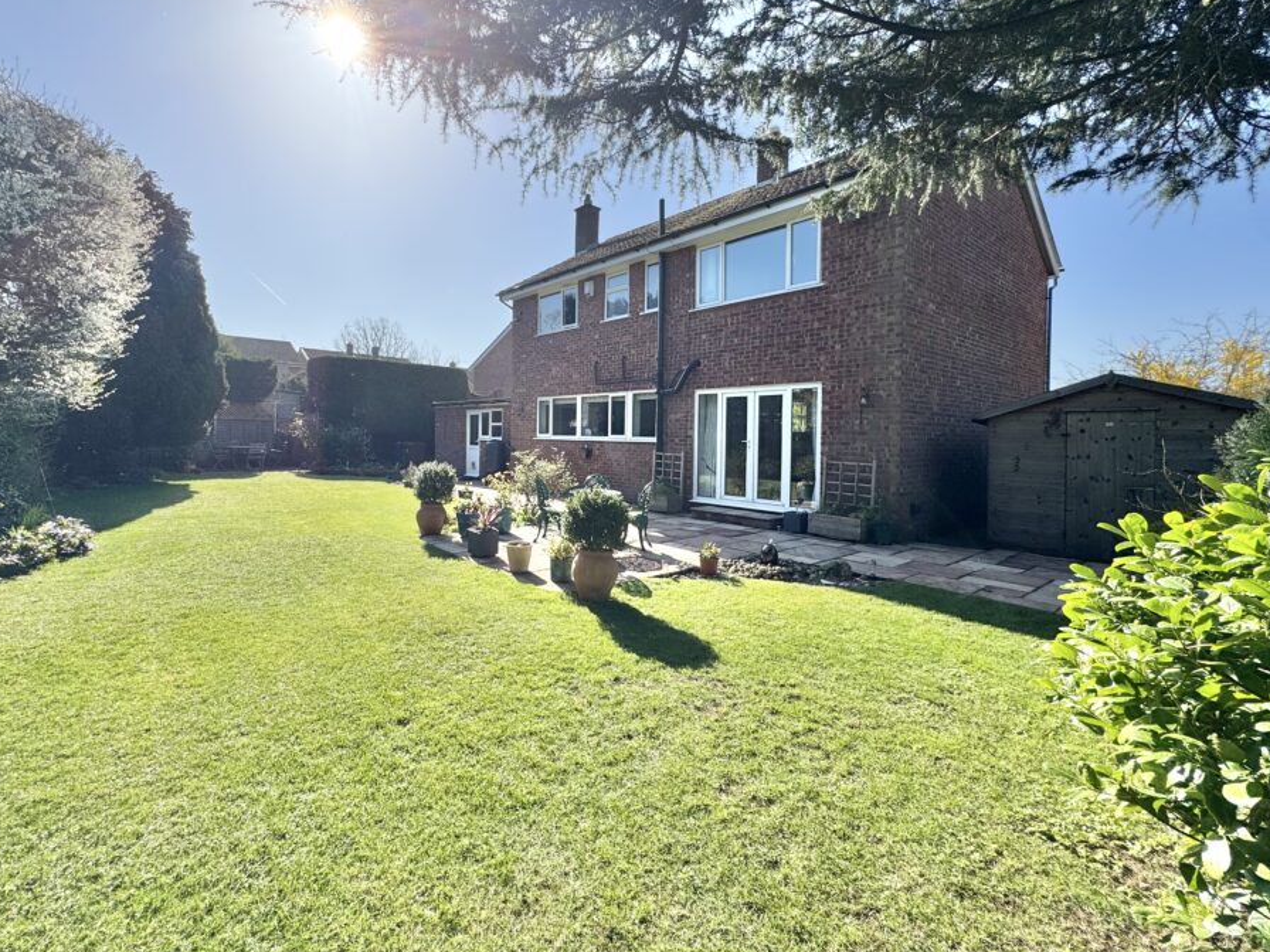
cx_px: 567
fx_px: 587
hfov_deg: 94.1
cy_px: 441
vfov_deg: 78.0
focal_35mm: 16
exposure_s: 1/1672
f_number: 2.2
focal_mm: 2.22
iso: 50
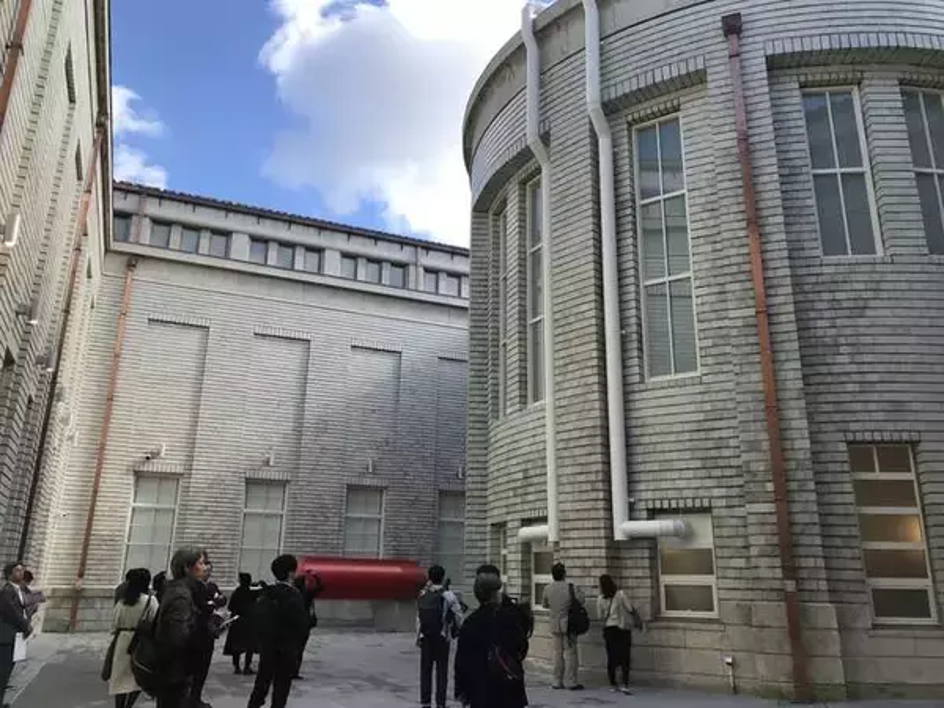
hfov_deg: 63.4
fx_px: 764
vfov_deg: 49.7
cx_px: 472
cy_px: 354
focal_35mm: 28
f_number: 1.8
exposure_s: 1/967
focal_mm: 3.99
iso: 20
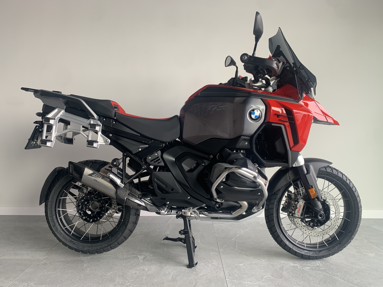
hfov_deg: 67.3
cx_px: 192
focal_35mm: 26
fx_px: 288
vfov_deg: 53.1
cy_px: 144
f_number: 1.8
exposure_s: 1/60
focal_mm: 4.25
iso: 100
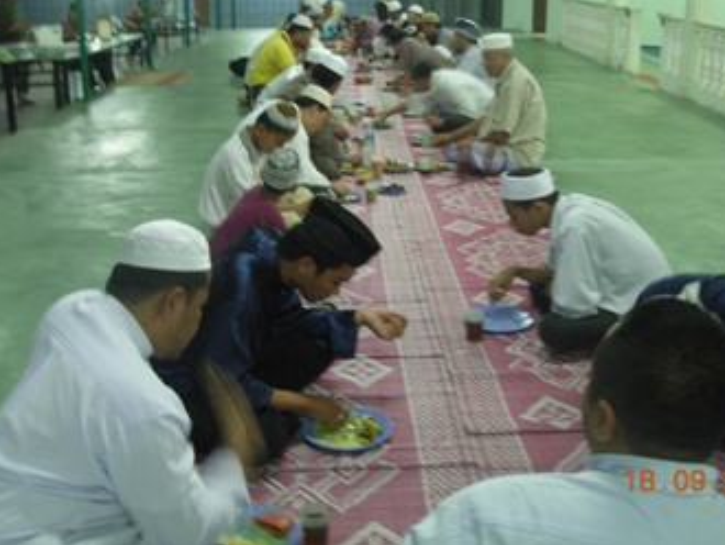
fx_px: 964
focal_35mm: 46
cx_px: 387
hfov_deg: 41.2
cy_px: 220
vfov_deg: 31.5
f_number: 2.9
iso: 218
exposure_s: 1/4
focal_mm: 6.3
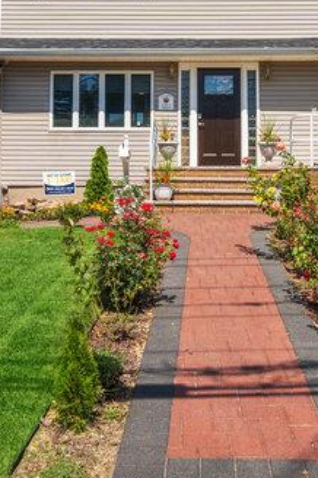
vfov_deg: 39.6
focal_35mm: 49
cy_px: 141
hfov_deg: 27.5
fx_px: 649
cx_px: 175
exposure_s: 1/640
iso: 125
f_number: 5.6
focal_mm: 16
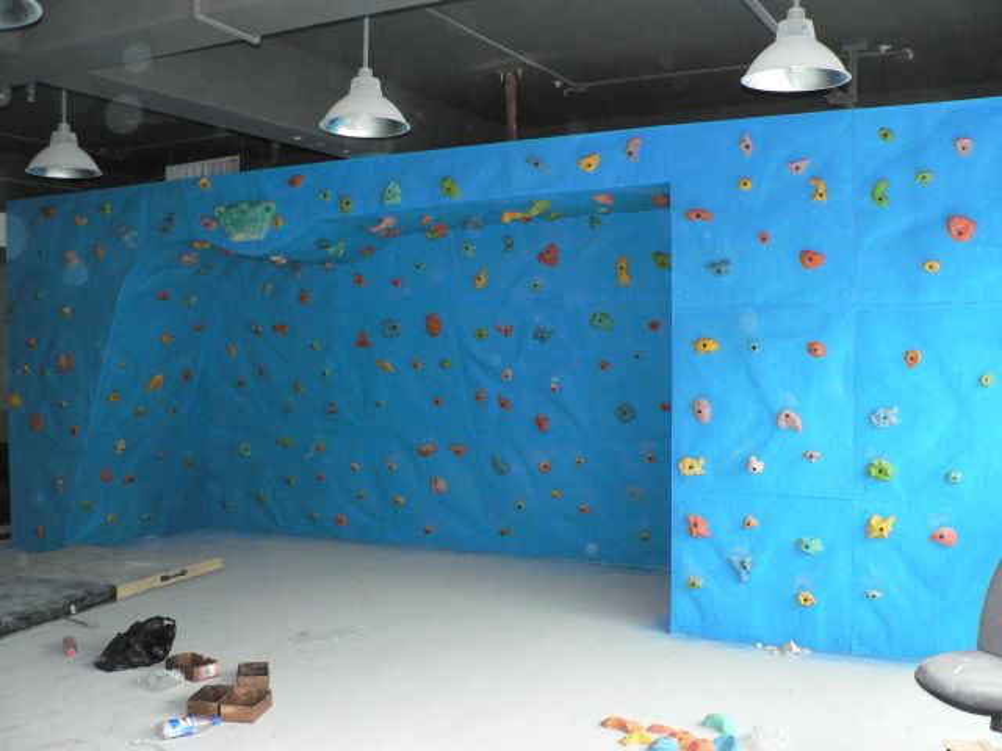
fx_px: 1042
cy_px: 376
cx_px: 501
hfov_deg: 51.4
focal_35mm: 36
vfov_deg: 39.7
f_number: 2.8
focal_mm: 6
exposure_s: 1/60
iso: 400
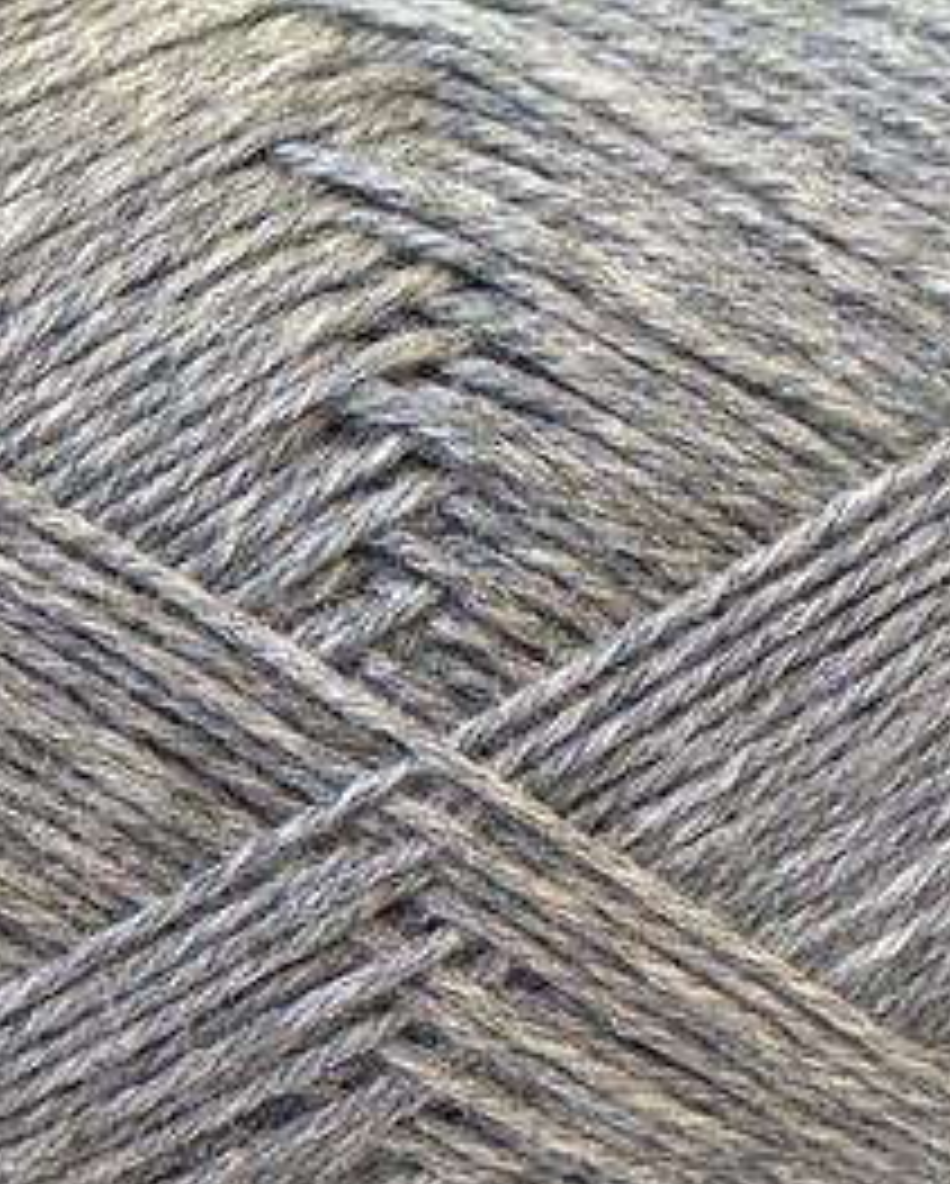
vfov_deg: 13.1
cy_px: 673
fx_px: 5157
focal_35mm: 147
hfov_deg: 10.5
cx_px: 455
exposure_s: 1/20.2
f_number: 2.9
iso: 200
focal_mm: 20.29
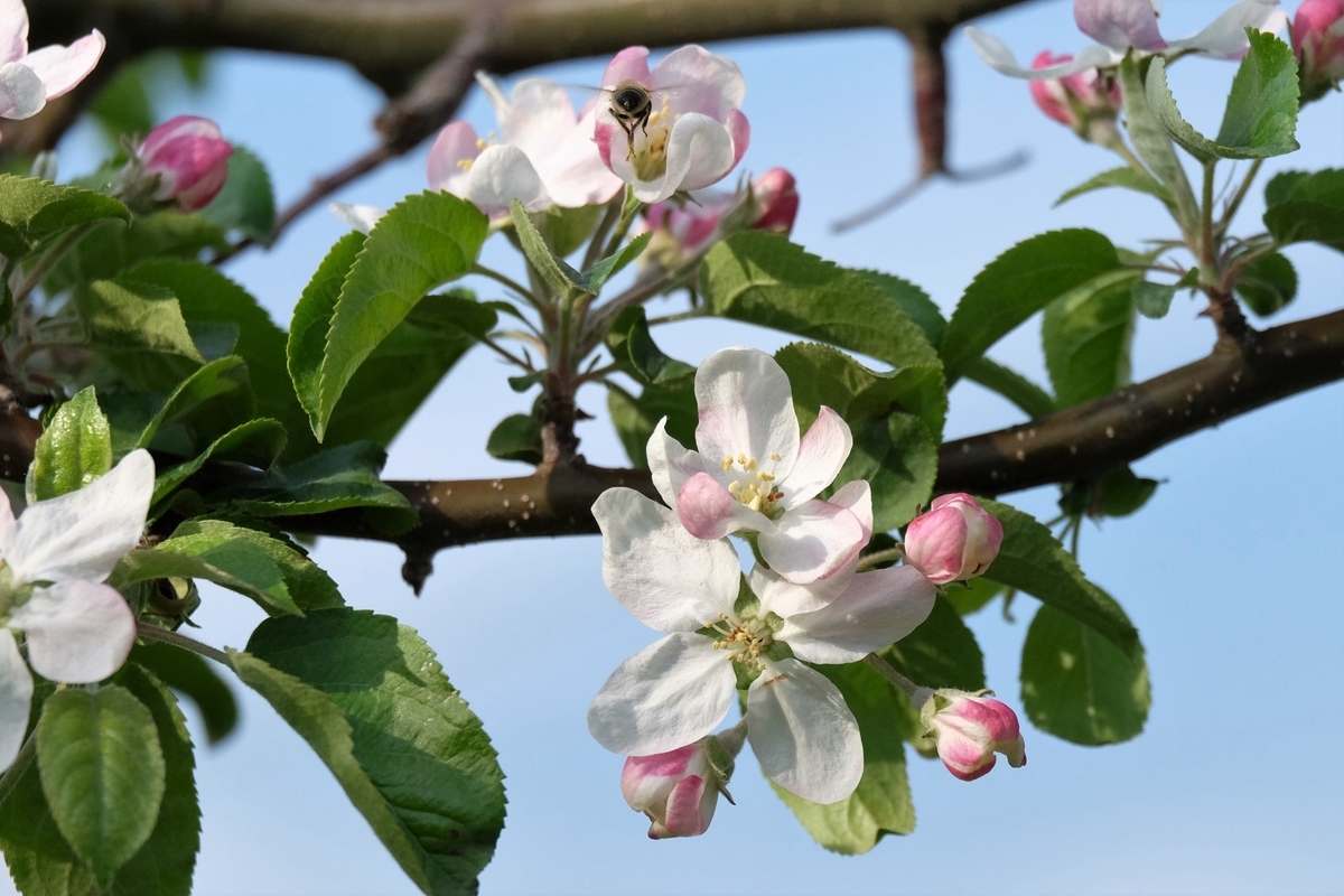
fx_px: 7167
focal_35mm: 192
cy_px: 448
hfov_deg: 10.7
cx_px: 672
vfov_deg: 7.2
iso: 1600
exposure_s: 1/4000
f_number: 5.8
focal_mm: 127.9
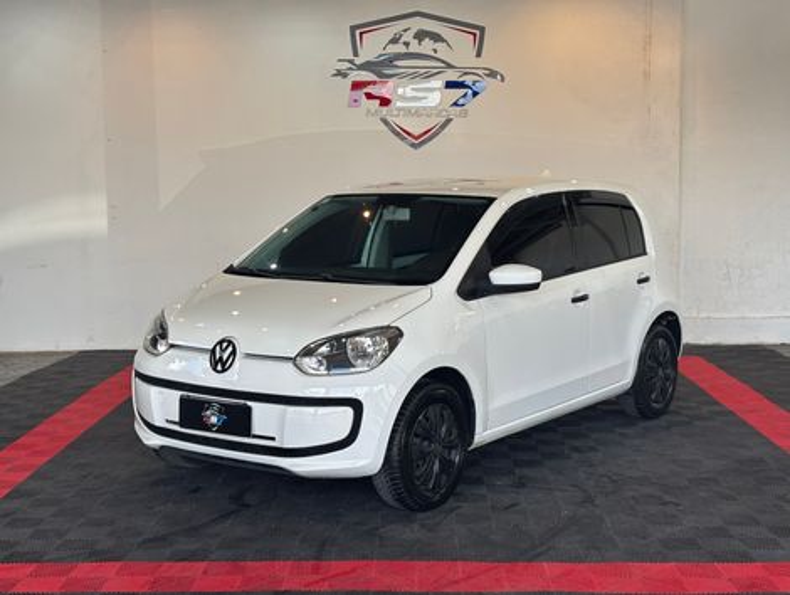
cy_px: 298
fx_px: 1189
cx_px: 395
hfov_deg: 36.8
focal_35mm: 52
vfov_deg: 28.1
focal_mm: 5.96
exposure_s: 1/341
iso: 32
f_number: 1.6
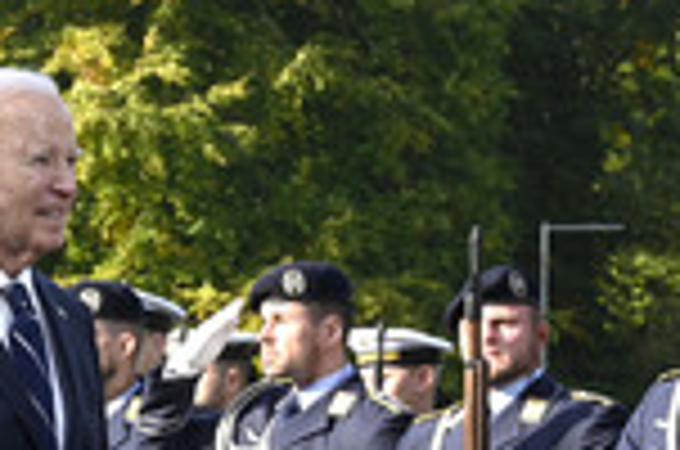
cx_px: 20
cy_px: 464
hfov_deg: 7.2
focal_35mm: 284
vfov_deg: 4.8
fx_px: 5353
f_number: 13
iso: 1250
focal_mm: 95
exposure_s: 1/400
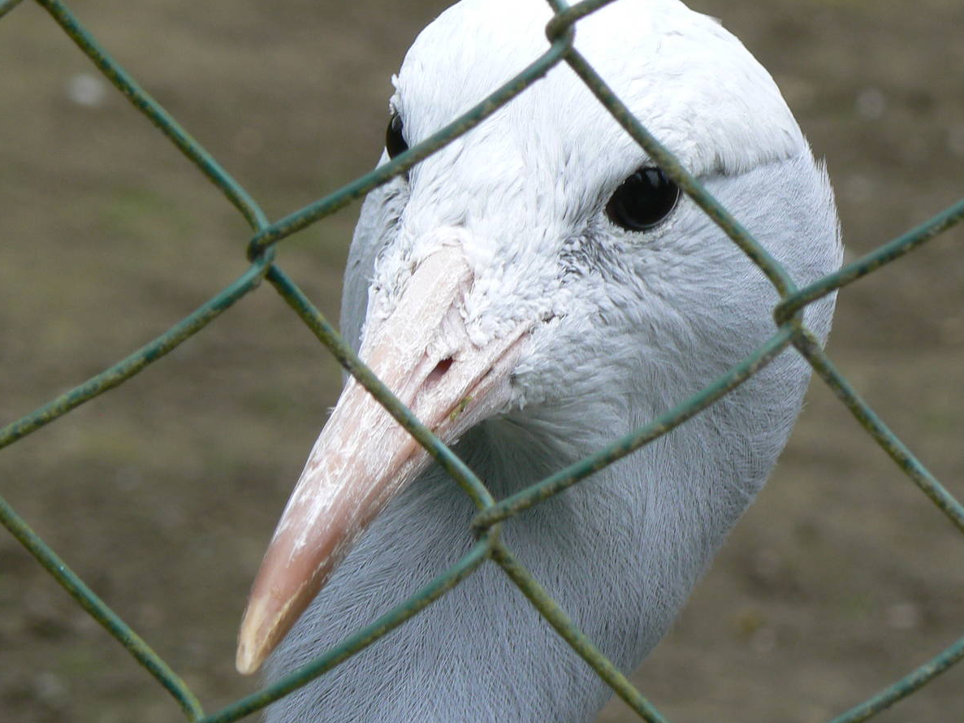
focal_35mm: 240
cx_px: 476
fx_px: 6683
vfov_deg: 6.2
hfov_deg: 8.3
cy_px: 347
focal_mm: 29.7
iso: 80
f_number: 5.6
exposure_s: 1/125
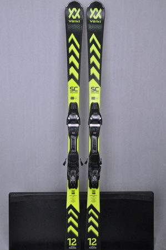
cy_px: 125
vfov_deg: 53.2
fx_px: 250
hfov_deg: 36.8
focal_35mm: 36
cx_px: 83
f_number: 9.5
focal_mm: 24
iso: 3200
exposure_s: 1/125
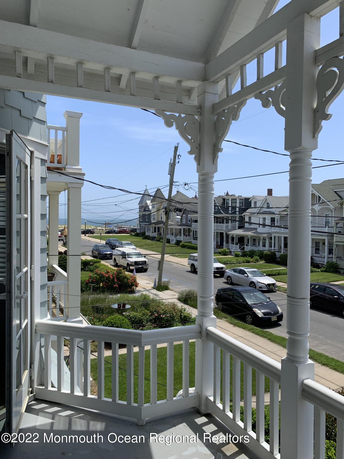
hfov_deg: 53.1
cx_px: 172
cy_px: 230
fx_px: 345
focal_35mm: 26
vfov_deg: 67.3
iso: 25
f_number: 1.8
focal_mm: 4.25
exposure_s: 1/2257
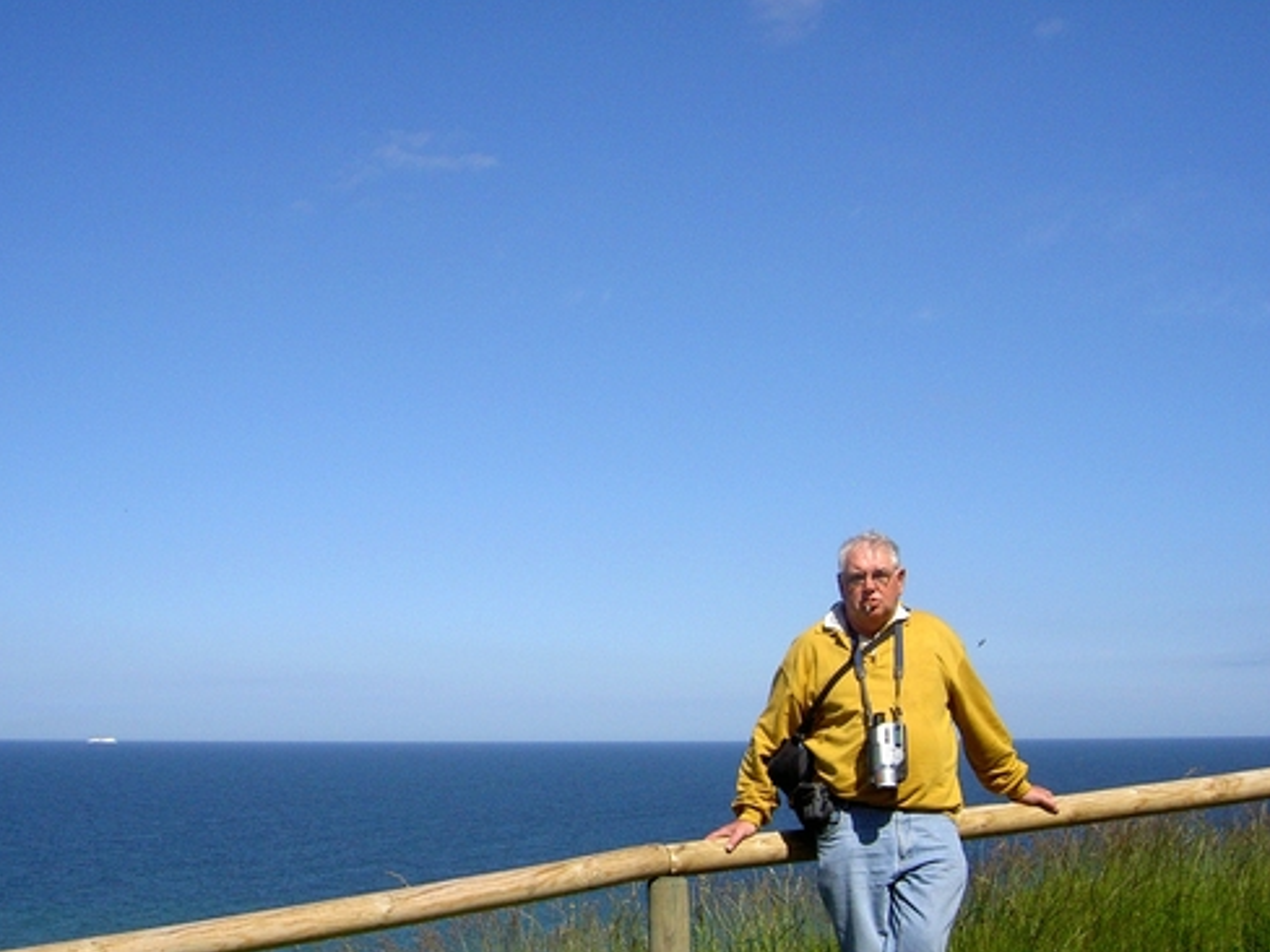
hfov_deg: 39.4
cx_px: 492
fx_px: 1761
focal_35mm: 48
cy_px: 562
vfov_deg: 30.2
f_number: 4.7
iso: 200
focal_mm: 8
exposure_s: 1/2000
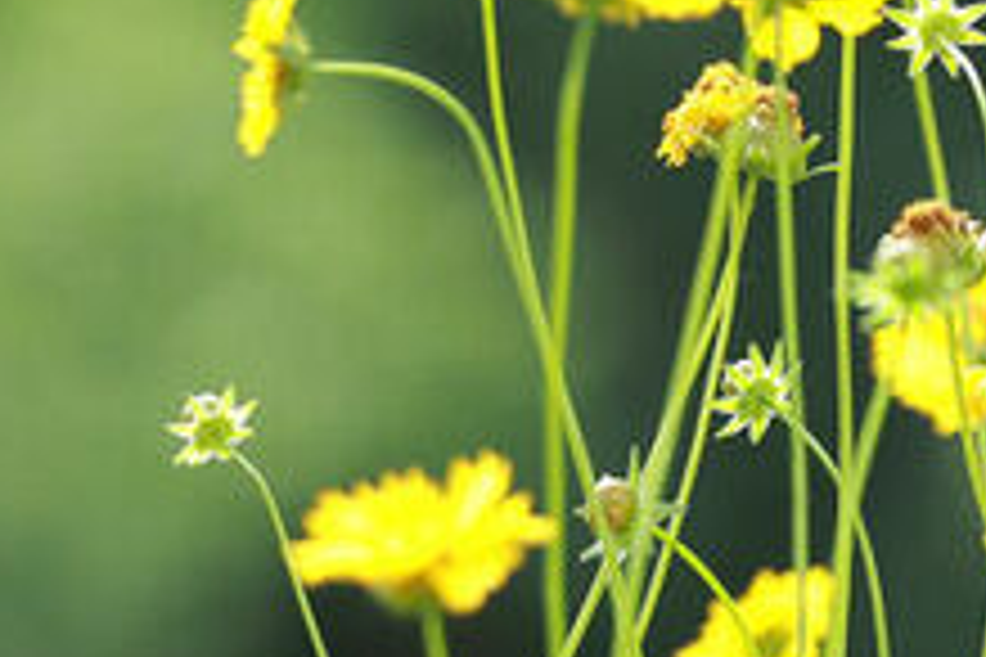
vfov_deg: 1.7
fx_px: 22019
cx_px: -540
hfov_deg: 2.6
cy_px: 891
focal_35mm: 804
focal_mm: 168
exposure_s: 1/500
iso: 100
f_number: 2.8
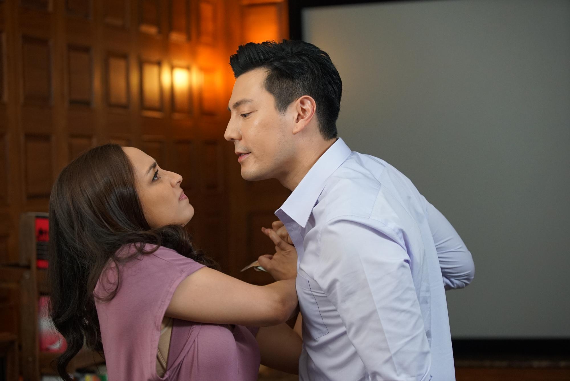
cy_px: 190
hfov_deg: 28.8
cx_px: 285
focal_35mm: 70
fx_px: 1109
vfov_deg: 19.5
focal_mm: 70
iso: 4000
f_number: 3.5
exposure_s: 1/250
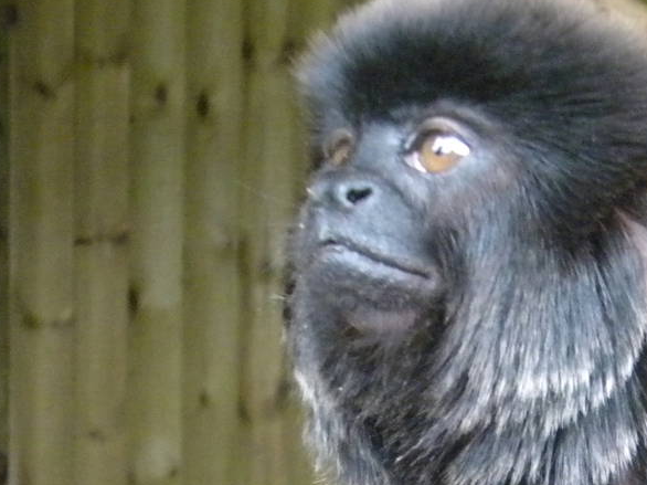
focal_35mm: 112
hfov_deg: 17.0
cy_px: 550
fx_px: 2093
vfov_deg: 12.9
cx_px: 717
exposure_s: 1/140
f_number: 3.8
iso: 800
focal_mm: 7.3
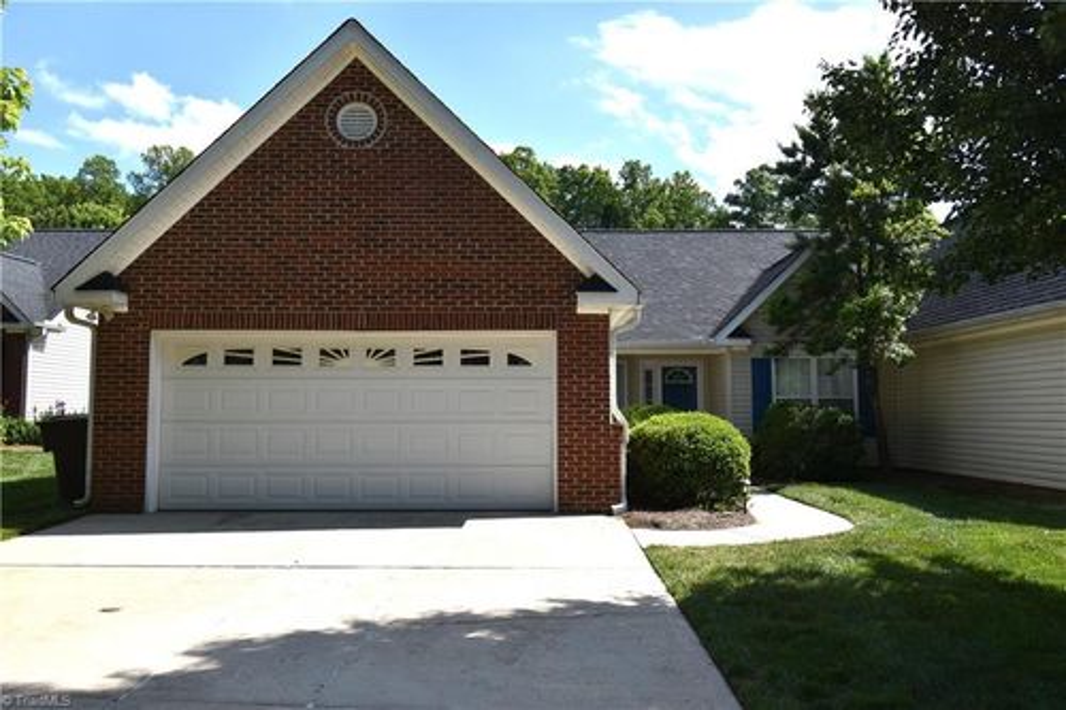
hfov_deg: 61.9
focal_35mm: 30
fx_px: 888
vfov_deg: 43.6
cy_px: 355
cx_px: 533
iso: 200
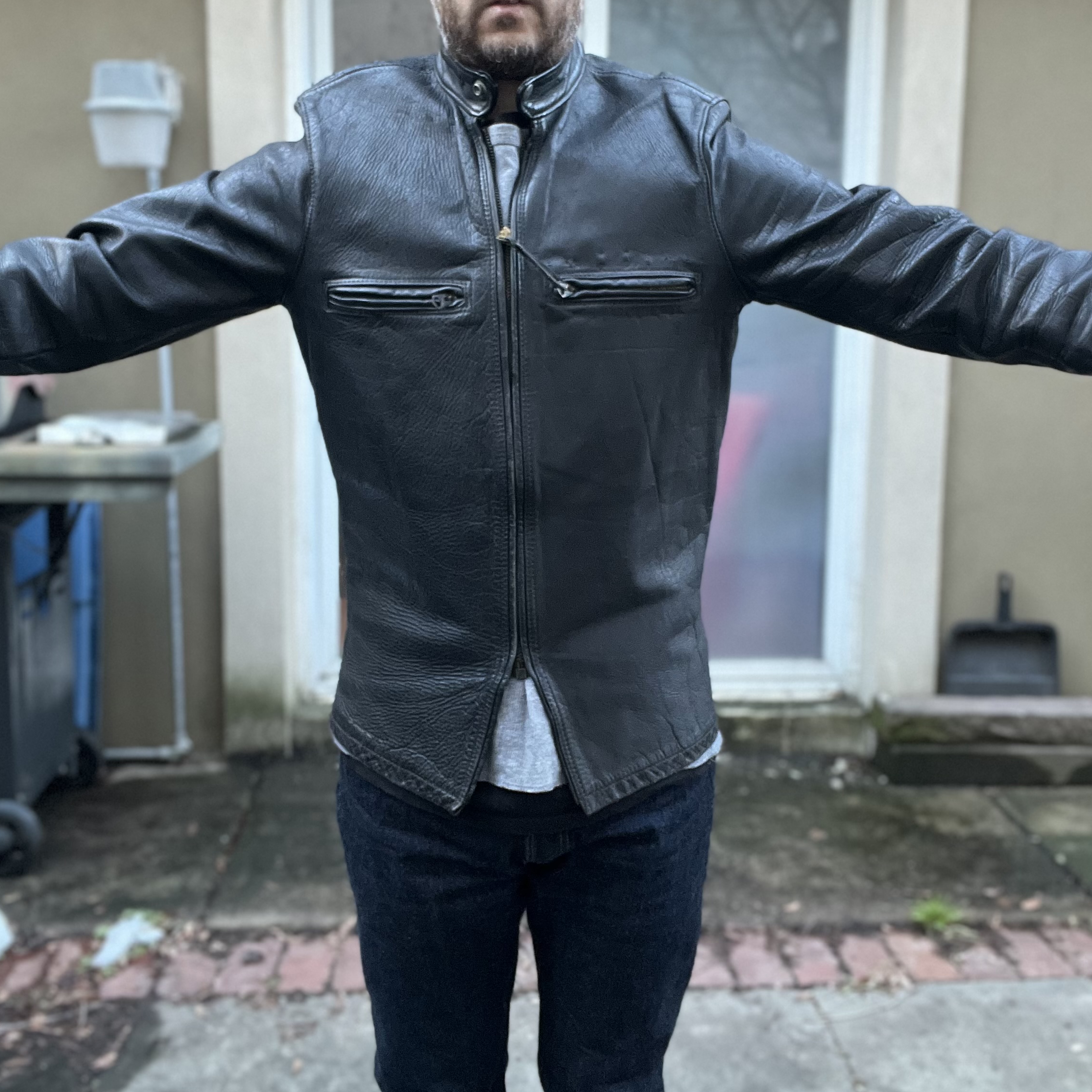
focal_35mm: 36
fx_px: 1285
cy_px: 456
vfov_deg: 45.9
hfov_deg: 46.0
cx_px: 538
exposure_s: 1/60
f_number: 2.2
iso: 250
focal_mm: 2.71
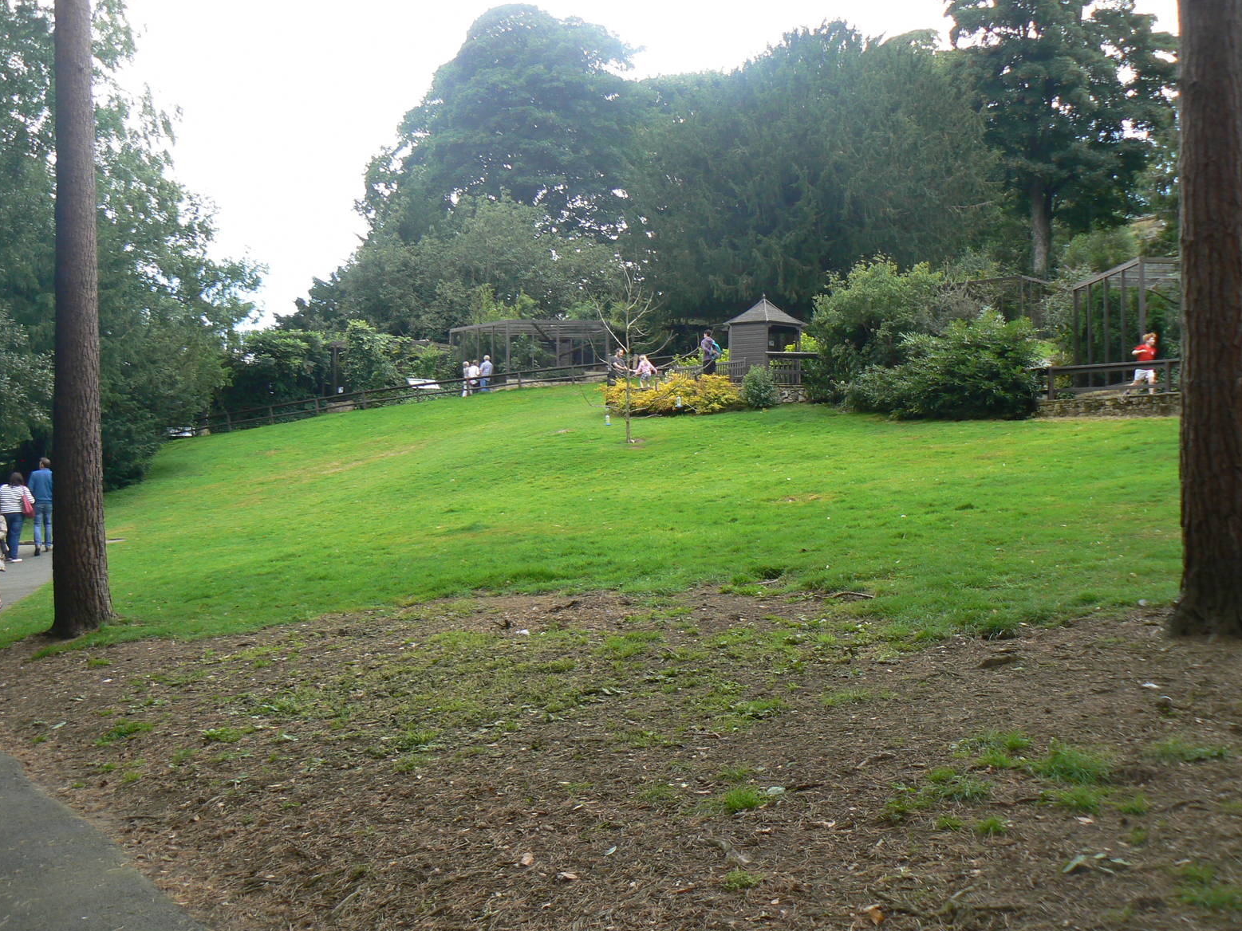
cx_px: 633
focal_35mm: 37
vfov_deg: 38.7
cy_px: 469
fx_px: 1328
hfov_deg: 50.1
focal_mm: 6
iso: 80
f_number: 4
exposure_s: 1/80
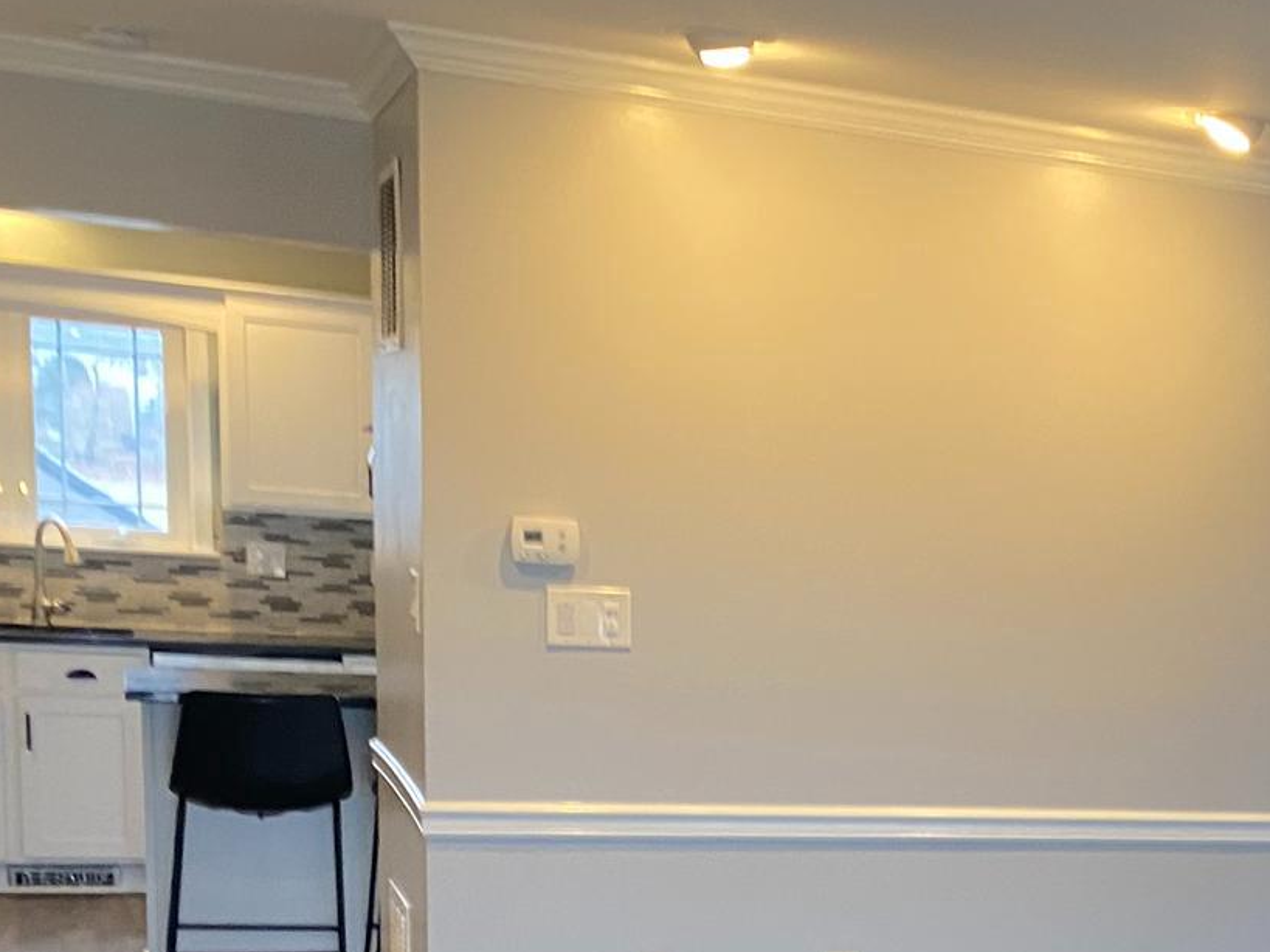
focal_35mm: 65
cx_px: 1548
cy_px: 1025
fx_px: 2384
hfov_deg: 26.3
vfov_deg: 21.5
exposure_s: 1/60
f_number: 1.8
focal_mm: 4.25
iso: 160
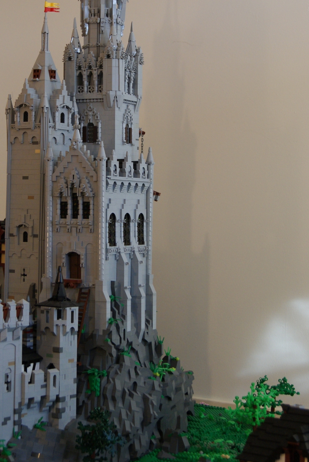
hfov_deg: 15.9
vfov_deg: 23.6
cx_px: 87
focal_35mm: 86
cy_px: 160
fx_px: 1101
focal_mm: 35
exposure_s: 1/60
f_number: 4.5
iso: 320
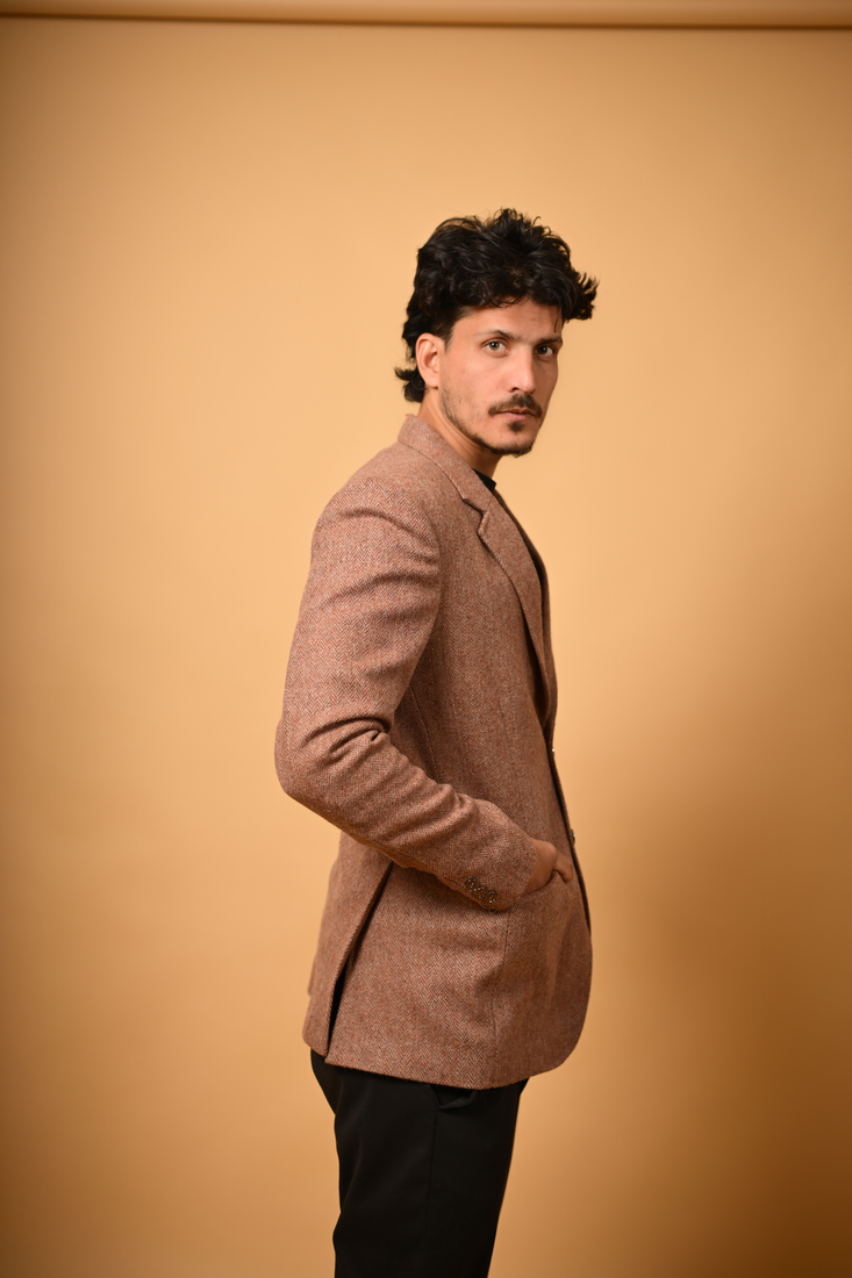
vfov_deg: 39.6
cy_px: 639
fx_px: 1775
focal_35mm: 50
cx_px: 426
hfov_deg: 27.0
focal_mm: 50
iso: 160
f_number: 2.2
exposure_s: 1/1000
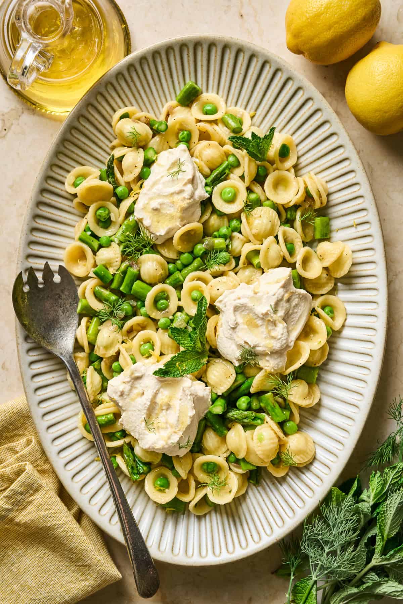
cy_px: 302
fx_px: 1175
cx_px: 202
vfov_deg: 28.8
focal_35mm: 70
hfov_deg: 19.5
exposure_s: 1/125
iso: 500
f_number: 8
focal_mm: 70
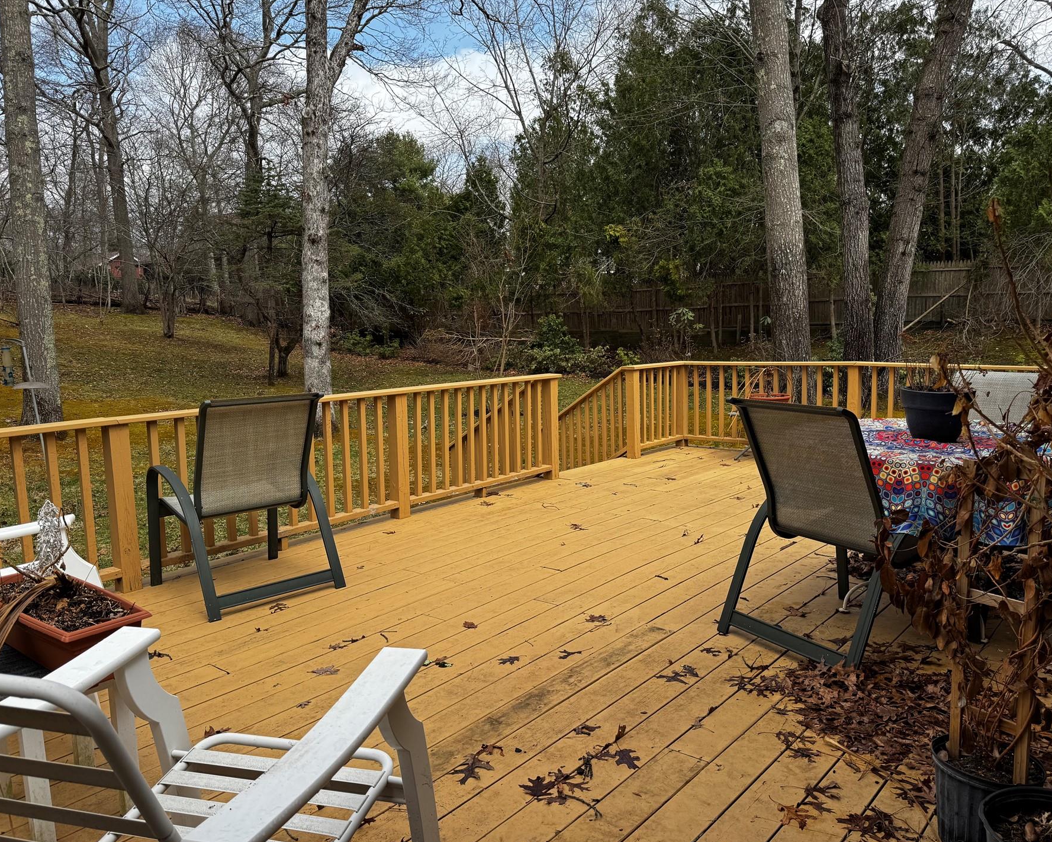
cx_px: 546
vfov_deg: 53.2
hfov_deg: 64.0
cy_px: 433
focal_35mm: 27
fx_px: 841
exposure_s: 1/2604
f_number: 1.78
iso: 80
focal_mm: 6.76
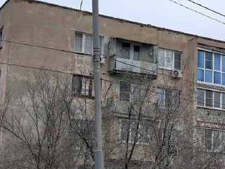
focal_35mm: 93
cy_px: 128
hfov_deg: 20.5
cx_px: 215
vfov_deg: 15.8
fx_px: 604
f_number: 1.57
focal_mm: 6.54
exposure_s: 1/2033
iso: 72
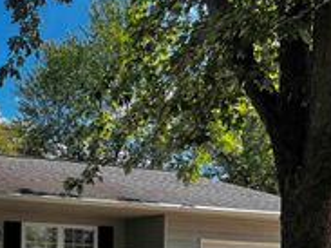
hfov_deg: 24.5
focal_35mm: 71
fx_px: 678
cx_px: -80
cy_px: 262
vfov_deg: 19.9
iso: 50
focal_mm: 5.7
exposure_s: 1/1079
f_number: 1.5
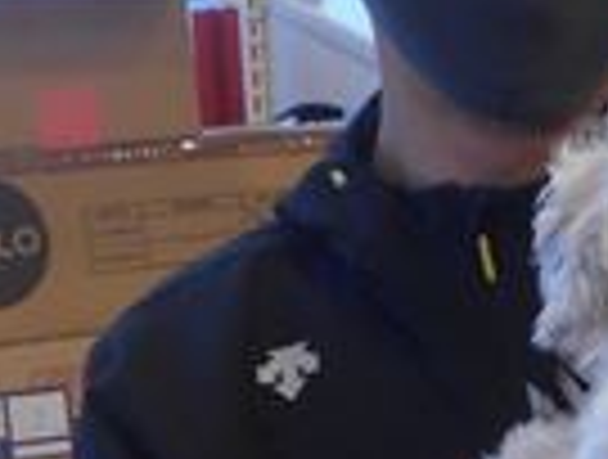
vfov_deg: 10.9
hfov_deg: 13.6
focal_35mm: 133
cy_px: 598
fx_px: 2342
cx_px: 1013
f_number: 3.4
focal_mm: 5.1
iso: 80
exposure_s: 1/30
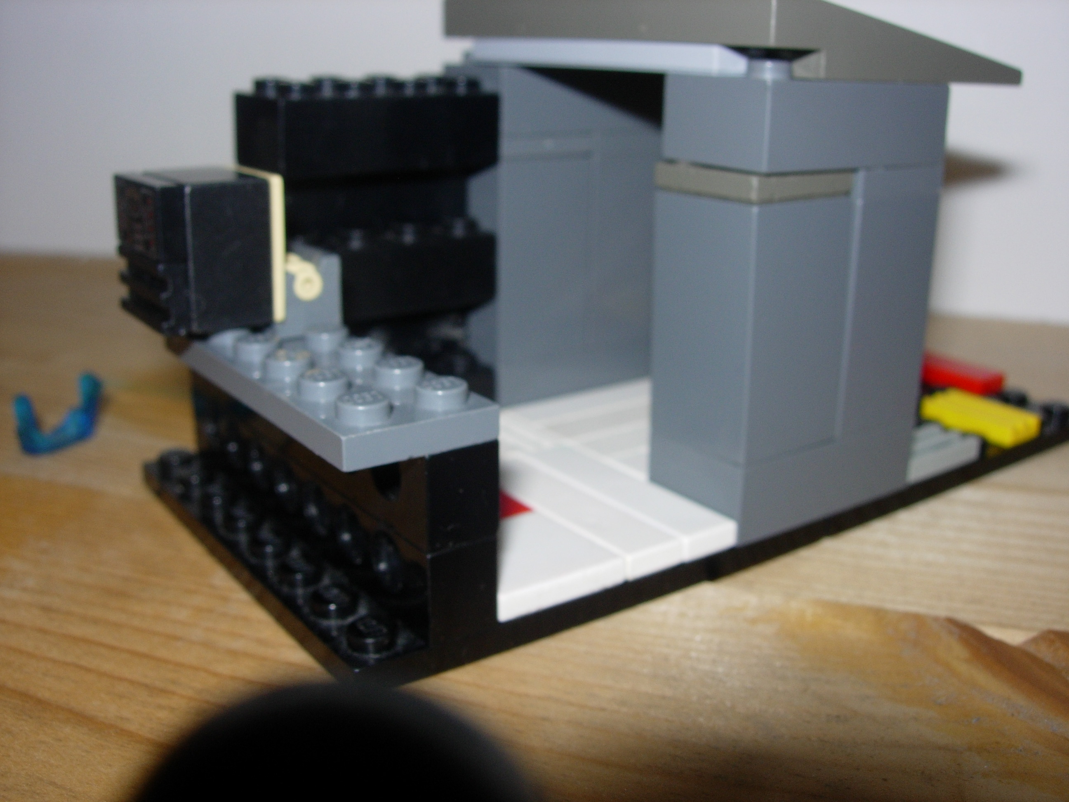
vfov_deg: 37.7
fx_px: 1174
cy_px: 401
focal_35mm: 38
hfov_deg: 49.0
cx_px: 534
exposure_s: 1/64
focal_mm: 7.8
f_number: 4.8
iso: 79
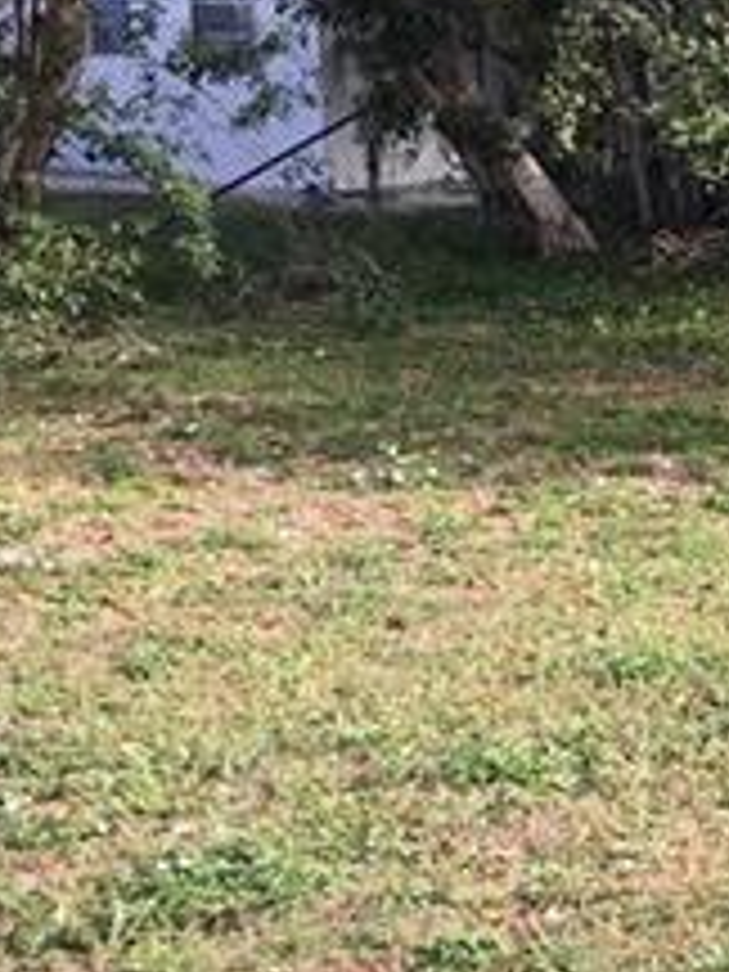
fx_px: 2892
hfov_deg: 13.3
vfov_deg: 19.1
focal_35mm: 103
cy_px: 441
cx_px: 1192
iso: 25
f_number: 2.2
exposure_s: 1/320
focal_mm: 4.15
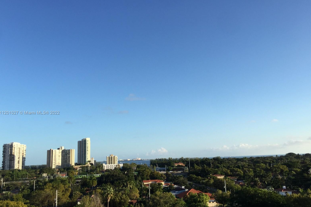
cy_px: 113
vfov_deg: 42.3
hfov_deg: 60.3
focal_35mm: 31
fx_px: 268
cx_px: 155
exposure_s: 1/1276
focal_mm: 4.15
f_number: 2.2
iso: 32
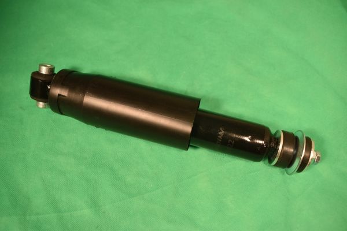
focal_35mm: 30
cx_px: 174
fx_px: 289
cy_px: 116
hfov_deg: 61.9
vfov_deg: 43.6
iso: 100
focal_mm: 20
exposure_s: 1/80
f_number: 5
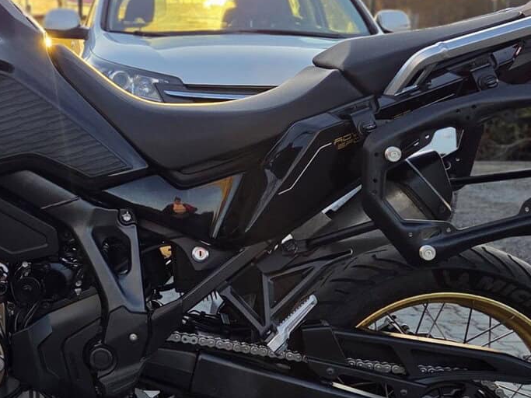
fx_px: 1058
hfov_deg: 27.3
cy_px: 164
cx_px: 71
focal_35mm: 69
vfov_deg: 21.3
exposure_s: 1/677
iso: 80
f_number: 1.8
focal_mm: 5.4
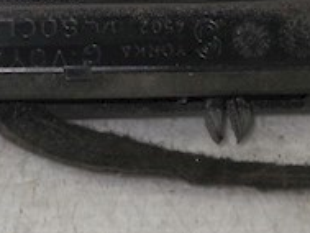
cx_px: 18
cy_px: -57
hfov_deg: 14.0
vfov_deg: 10.5
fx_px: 1246
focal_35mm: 139
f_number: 5.5
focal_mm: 6.72
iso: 80
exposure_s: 1/30
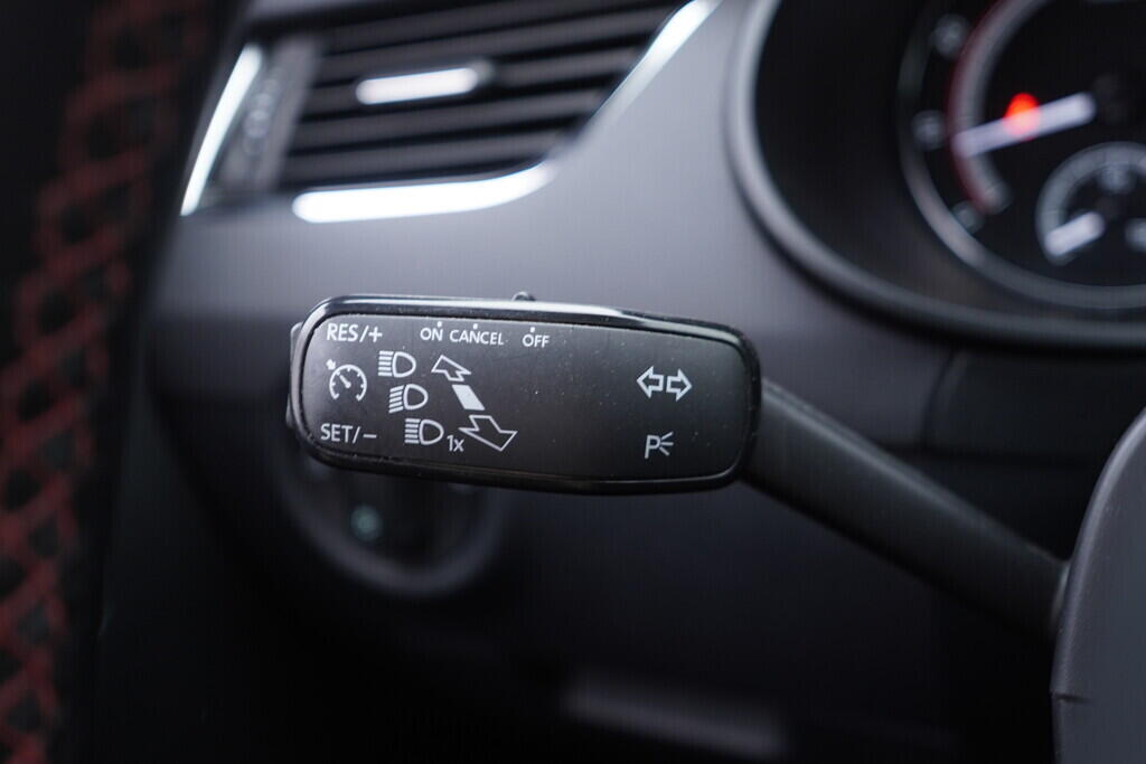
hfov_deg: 53.1
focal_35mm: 36
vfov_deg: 36.9
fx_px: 1146
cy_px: 382
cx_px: 573
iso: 320
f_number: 2.8
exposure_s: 1/40
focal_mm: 24
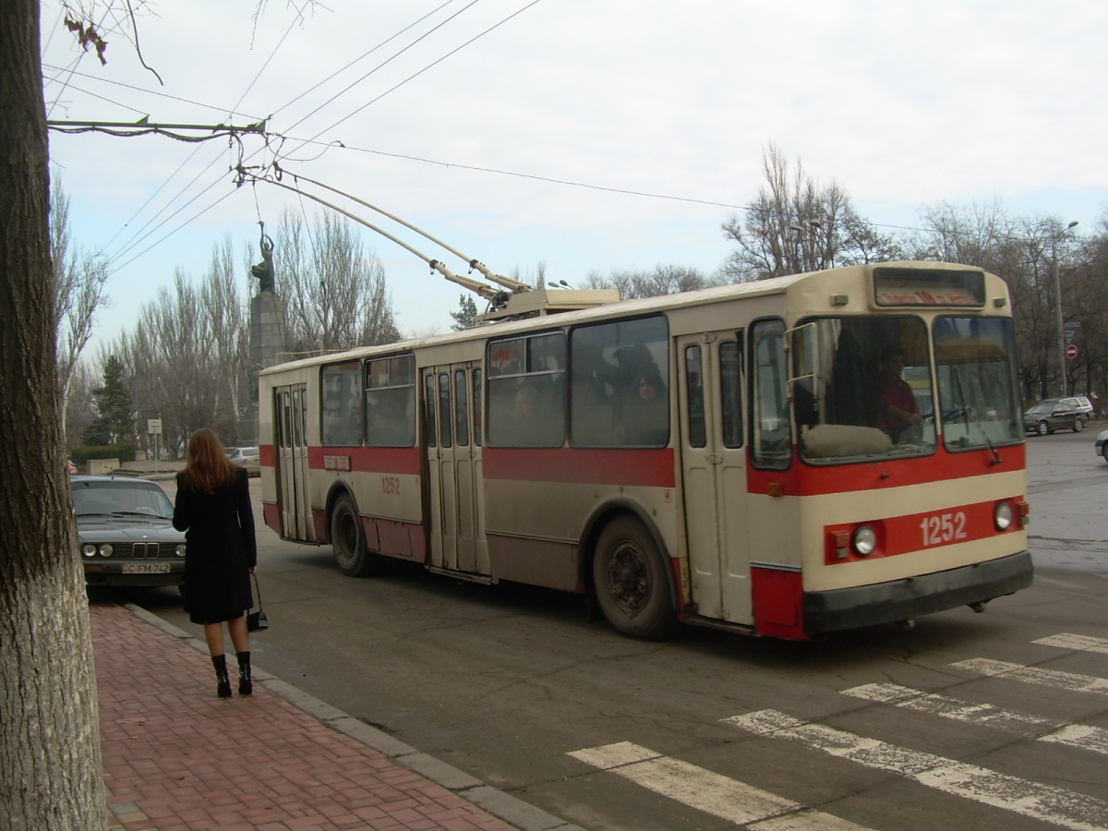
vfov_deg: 37.7
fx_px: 1216
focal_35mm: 38
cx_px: 554
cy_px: 416
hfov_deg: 49.0
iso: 50
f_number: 4.6
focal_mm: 6.3
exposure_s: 1/193
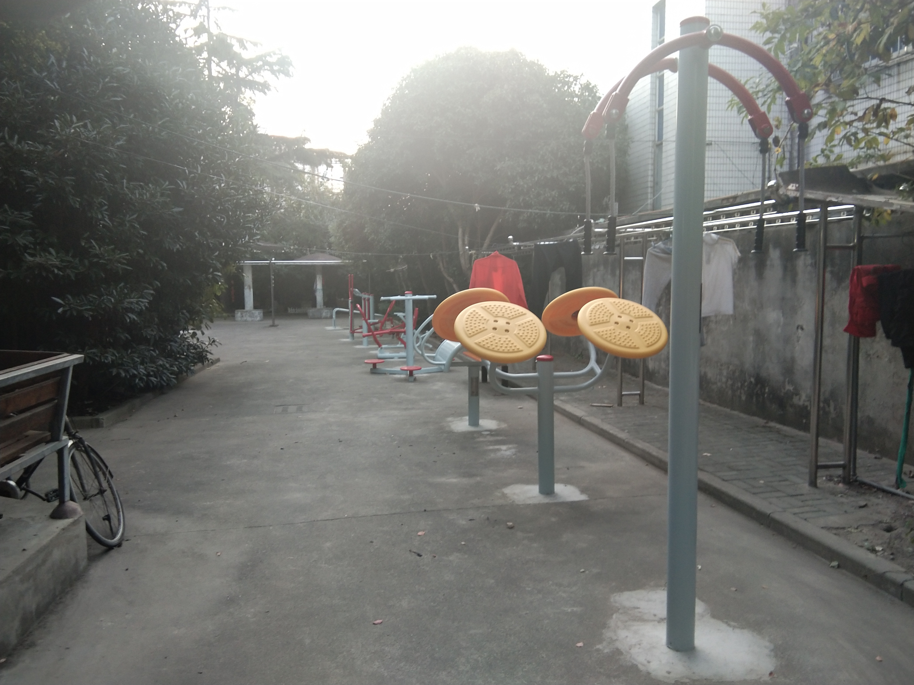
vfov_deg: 45.4
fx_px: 819
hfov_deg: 58.4
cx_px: 457
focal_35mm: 31
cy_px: 342
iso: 250
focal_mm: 3.69
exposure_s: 1/50
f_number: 2.2
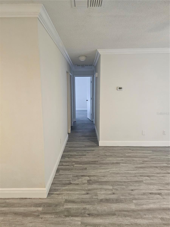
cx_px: 85
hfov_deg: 58.9
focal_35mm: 23
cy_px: 114
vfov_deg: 73.9
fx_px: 151
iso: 500
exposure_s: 1/120
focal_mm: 6.3
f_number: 1.7
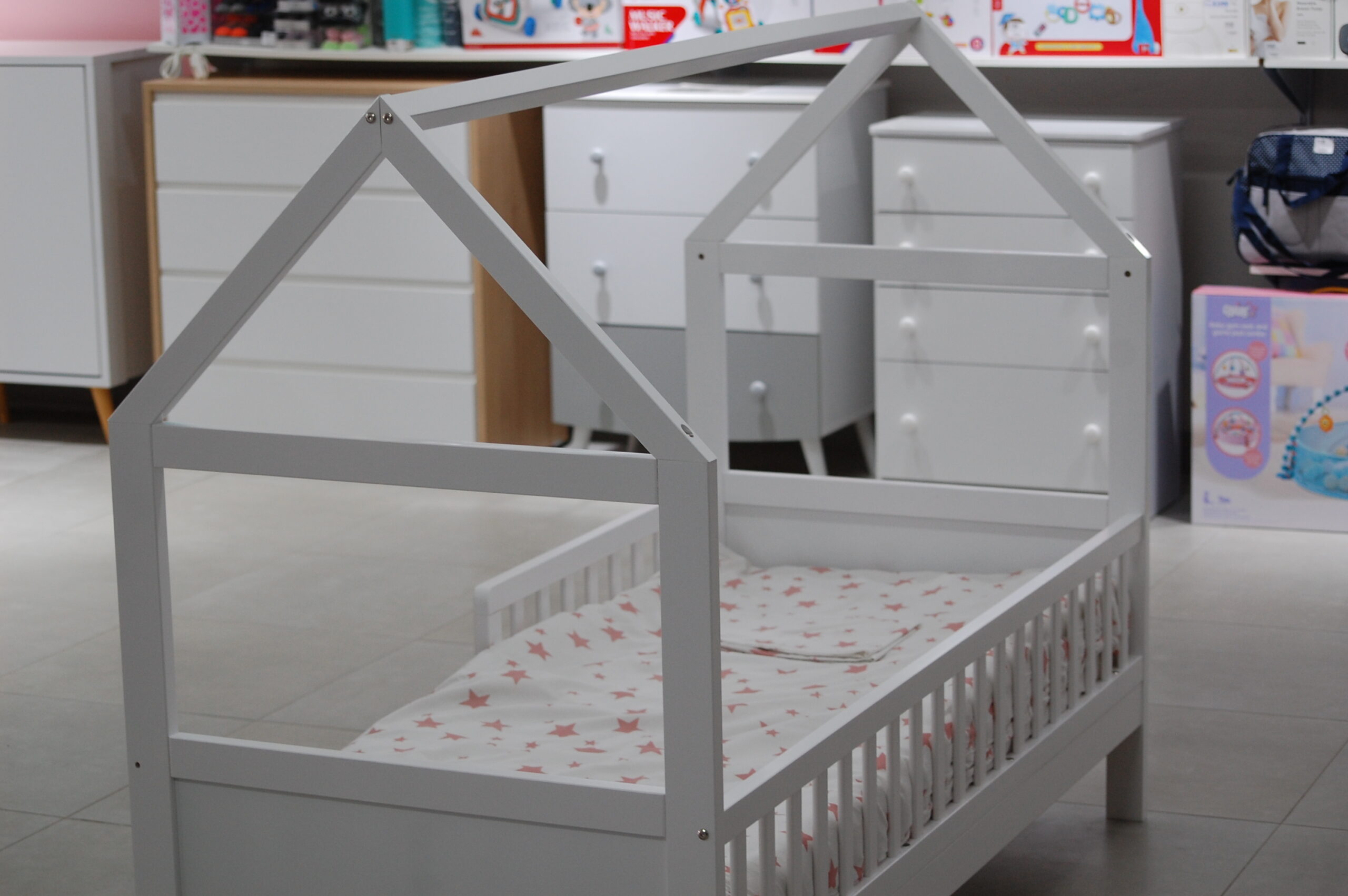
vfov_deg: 16.5
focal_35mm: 82
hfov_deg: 24.6
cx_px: 674
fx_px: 3086
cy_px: 448
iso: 400
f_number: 5
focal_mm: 55
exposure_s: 1/100
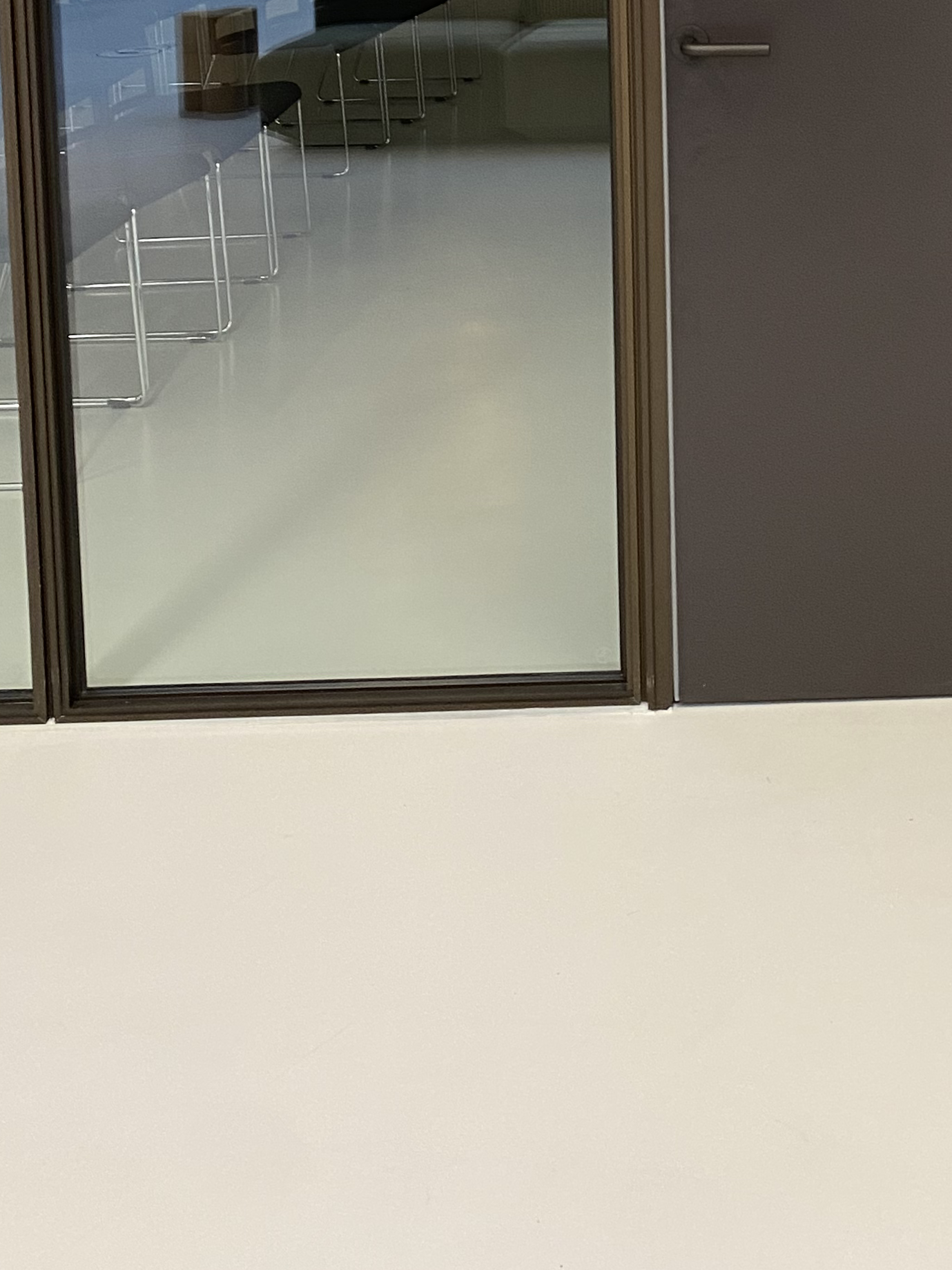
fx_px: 2090
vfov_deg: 31.0
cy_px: -35
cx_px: 902
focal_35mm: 57
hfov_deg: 24.7
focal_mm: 4.25
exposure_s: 1/50
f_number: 1.8
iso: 125
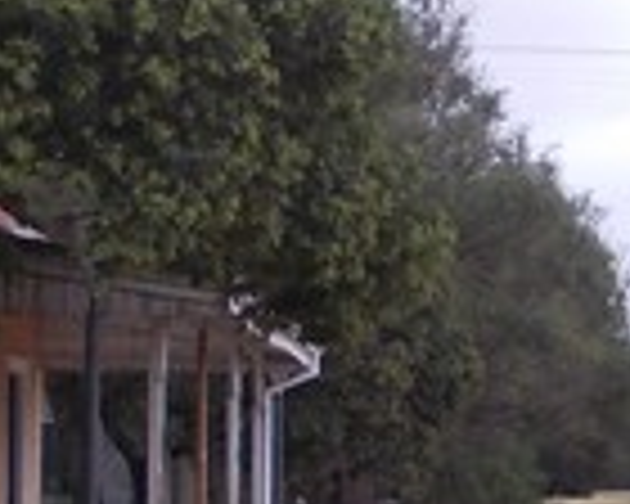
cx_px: 490
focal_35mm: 149
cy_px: 468
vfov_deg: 10.3
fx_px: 2778
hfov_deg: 12.9
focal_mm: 4
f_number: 2.7
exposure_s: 1/400
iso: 80
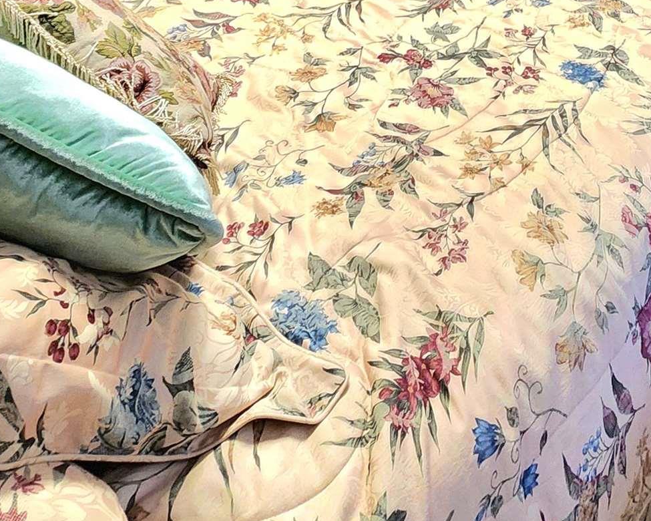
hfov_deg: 44.3
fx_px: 771
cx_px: 486
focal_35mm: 40
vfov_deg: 28.9
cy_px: -188
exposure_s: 1/60.2
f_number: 2.2
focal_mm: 2.2
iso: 250
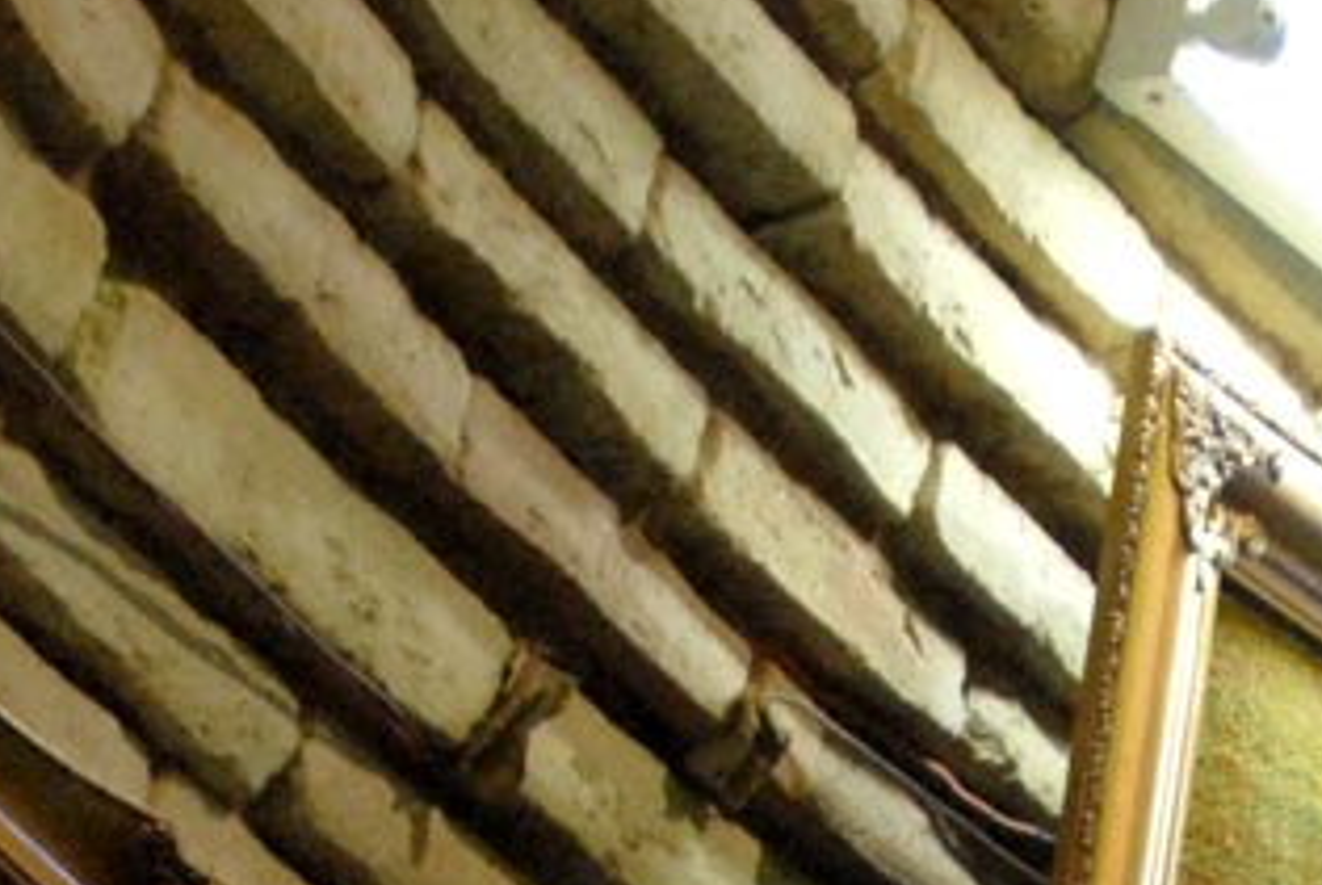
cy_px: 2072
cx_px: 609
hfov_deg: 13.1
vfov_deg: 8.1
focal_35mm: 157
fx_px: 5773
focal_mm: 22
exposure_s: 1/100
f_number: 2.8
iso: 800
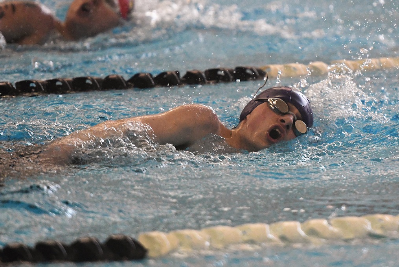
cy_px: 134
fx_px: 3160
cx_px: 200
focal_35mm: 285
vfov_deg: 4.8
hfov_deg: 7.2
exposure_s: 1/1000
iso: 3200
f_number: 2.8
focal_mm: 190
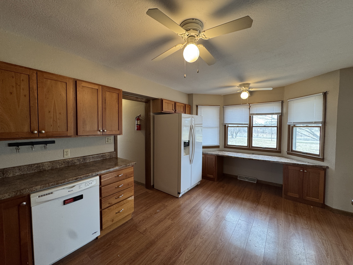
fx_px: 143
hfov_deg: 102.1
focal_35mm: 14
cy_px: 132
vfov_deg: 85.7
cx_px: 176
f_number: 2.2
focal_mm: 2.22
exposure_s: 1/60
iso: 200
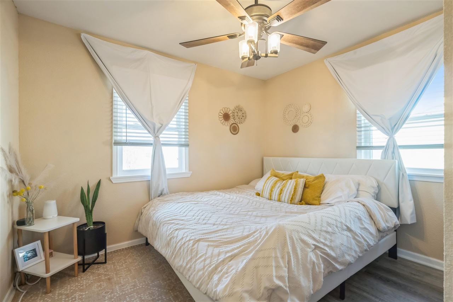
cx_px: 226
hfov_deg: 96.7
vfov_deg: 73.7
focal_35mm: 16
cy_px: 151
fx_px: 201
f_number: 10
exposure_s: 1/5
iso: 400
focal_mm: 16
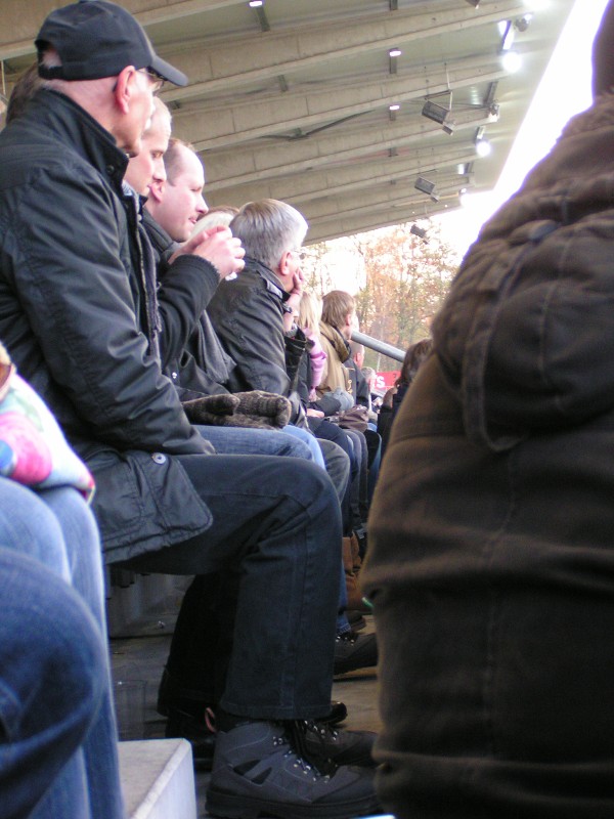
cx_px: 307
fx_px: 1774
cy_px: 410
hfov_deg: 19.6
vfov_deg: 26.0
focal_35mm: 75
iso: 200
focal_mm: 11.5
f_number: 3.2
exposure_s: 1/80
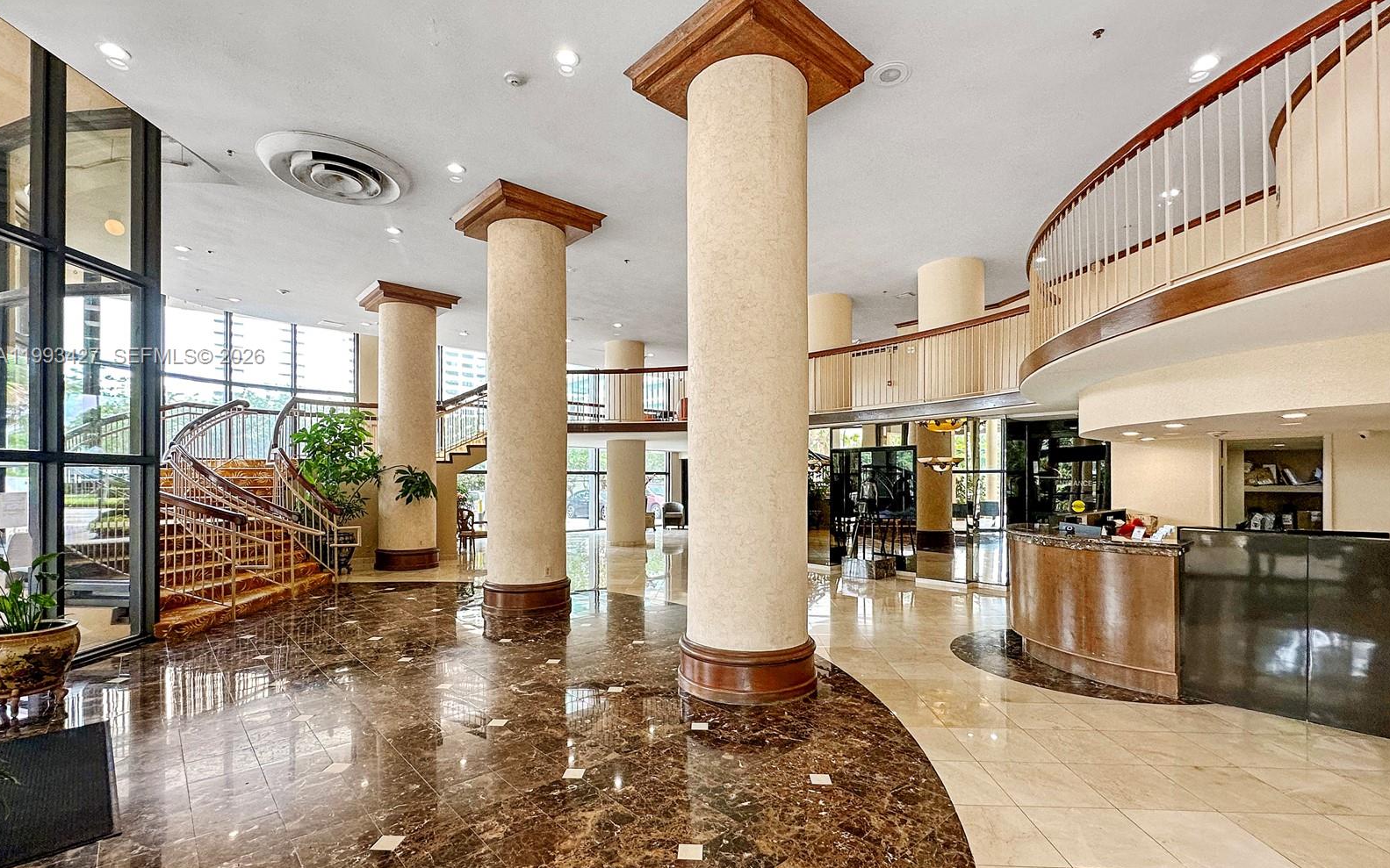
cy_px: 357
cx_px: 693
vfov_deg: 74.1
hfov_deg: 101.5
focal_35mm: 15
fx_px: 568
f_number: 2.2
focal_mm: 2.22
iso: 160
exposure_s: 1/120
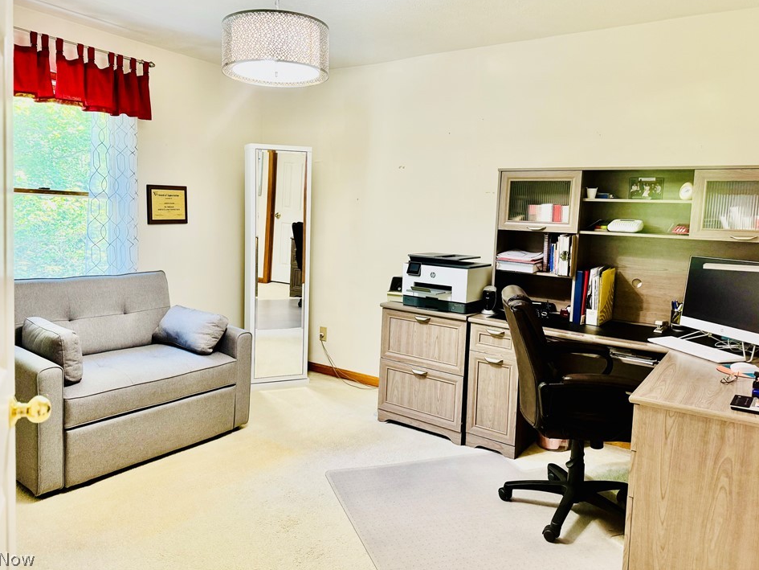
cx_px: 361
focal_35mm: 26
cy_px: 263
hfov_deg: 67.3
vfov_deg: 53.0
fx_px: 570
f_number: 1.78
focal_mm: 6.76
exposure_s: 1/60
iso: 160
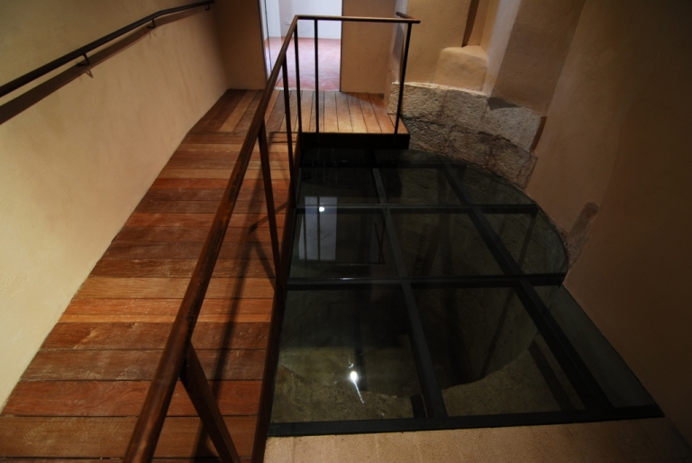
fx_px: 318
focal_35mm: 16
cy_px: 232
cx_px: 346
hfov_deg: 94.9
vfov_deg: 72.2
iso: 100
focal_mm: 11
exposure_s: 1/6
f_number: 4.5
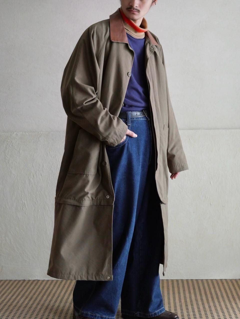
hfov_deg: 22.9
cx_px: 120
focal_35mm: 64
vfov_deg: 30.3
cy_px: 160
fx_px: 592
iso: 2500
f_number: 3.8
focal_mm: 32
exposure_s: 1/80
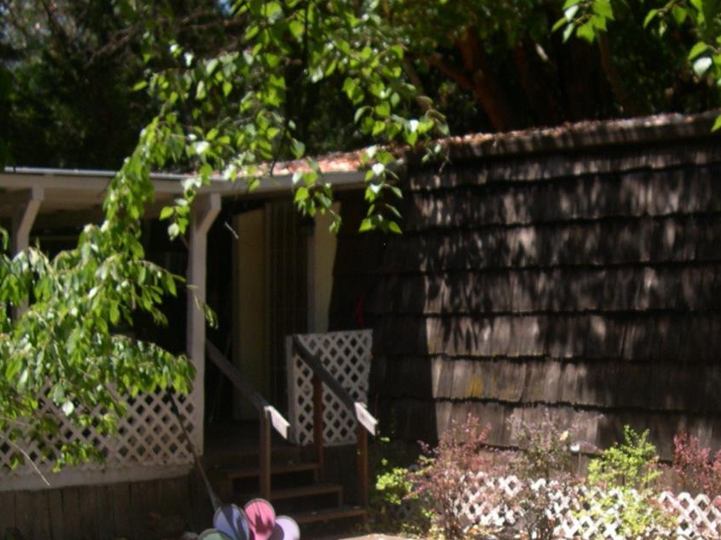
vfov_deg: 21.4
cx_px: 449
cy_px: 403
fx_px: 1416
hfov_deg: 28.5
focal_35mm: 68
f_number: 2.8
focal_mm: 8
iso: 100
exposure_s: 1/593
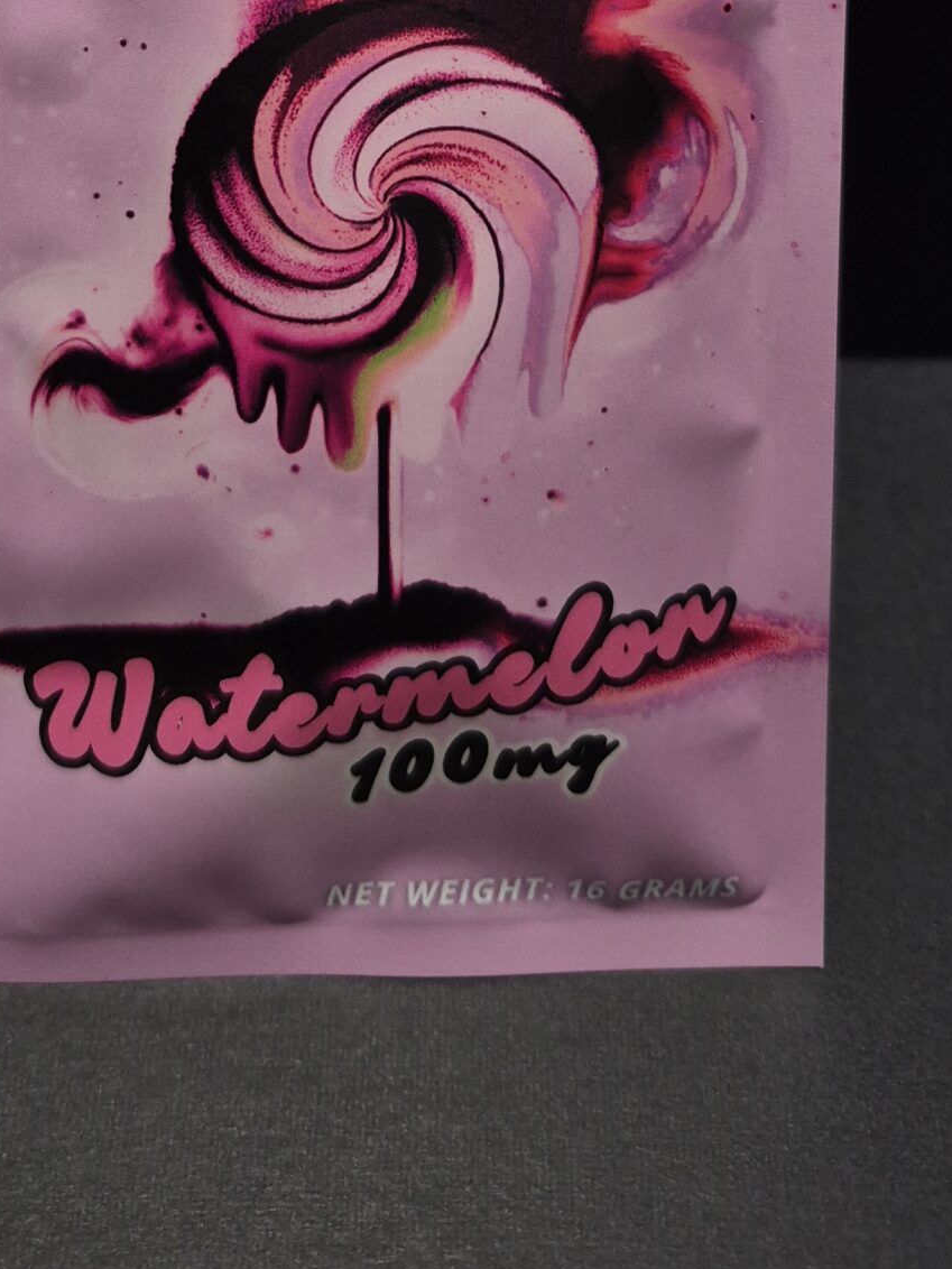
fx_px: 1907
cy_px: -90
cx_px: 353
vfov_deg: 32.8
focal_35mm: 52
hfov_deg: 27.9
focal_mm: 5.4
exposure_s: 1/120
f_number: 1.8
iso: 320
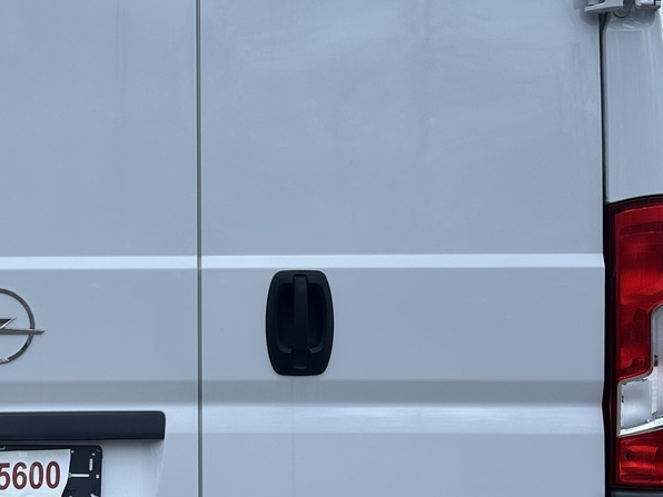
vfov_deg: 25.2
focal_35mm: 58
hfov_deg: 32.8
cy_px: 246
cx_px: 192
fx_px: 1111
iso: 64
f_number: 1.78
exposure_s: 1/121
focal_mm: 6.86
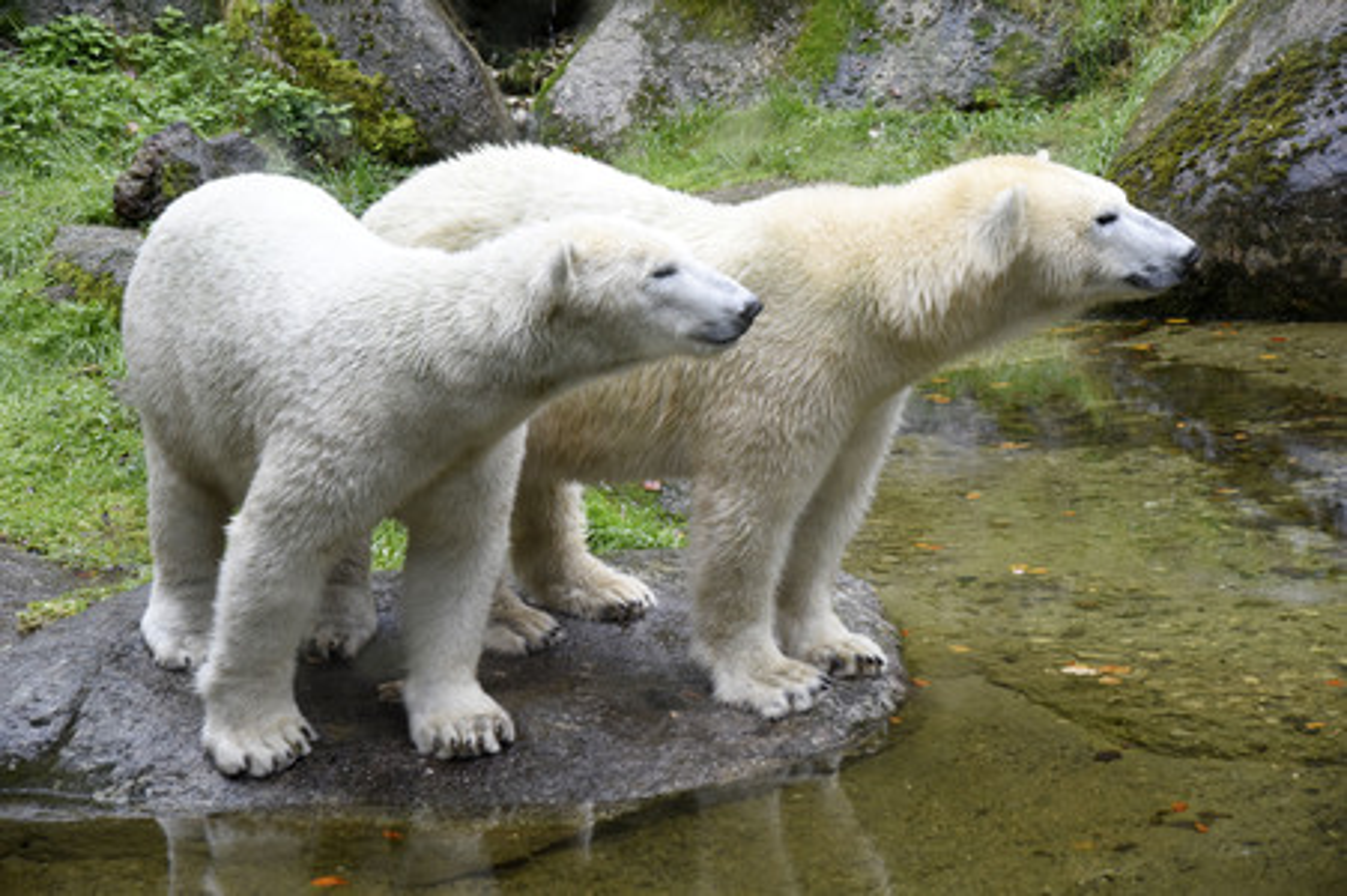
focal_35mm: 86
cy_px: 448
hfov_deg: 23.7
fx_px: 3215
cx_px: 674
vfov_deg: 15.9
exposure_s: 1/160
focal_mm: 86
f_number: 6.3
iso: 2000
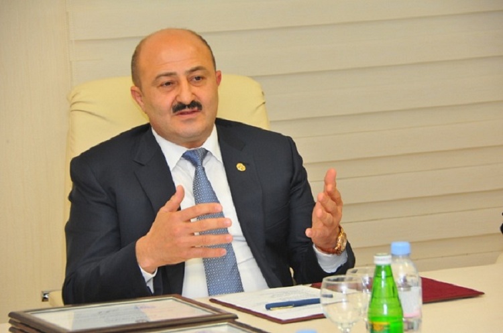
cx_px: 252
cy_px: 166
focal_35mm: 158
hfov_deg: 13.1
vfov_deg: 8.7
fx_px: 2196
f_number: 6.3
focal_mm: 105
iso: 640
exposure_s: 1/80
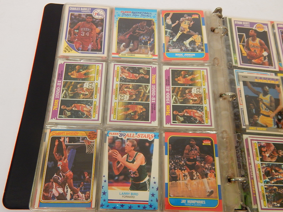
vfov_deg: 45.4
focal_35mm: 31
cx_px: 142
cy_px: 106
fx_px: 253
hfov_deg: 58.4
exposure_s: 1/25
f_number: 3.2
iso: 400
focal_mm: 5.6
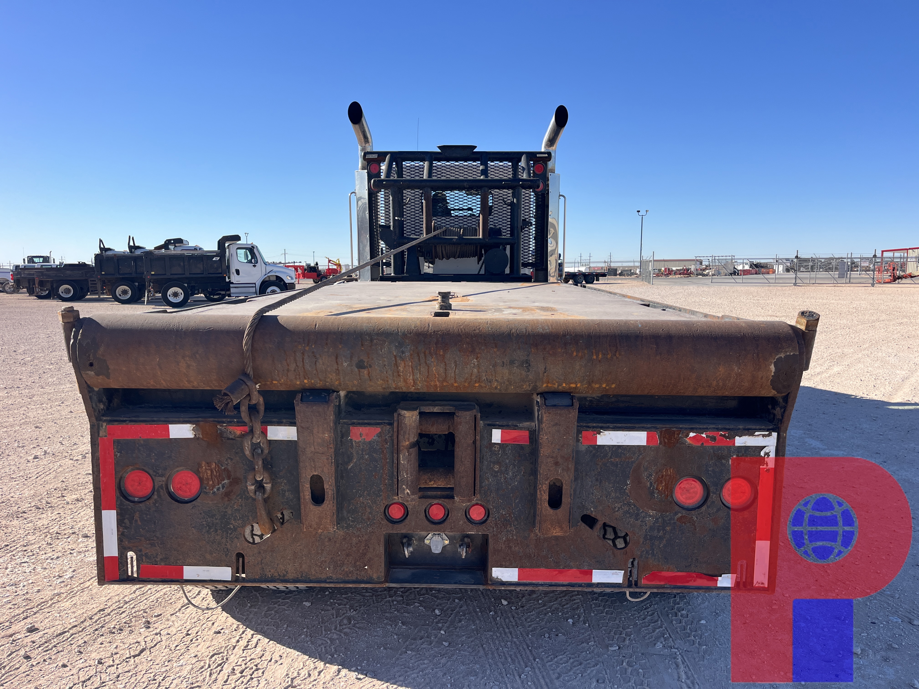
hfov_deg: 67.3
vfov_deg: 53.1
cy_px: 344
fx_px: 690
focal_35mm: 26
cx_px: 460
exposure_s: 1/2688
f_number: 1.6
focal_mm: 5.1
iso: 50
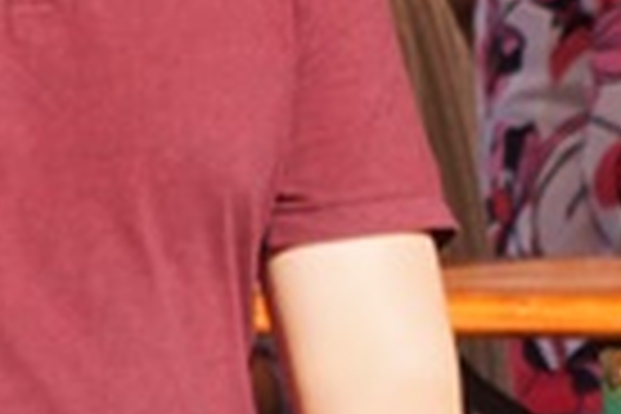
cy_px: 144
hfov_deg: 0.9
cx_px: 459
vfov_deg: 0.6
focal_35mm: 2220
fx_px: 38292
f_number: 6.3
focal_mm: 200
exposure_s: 1/320
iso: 160
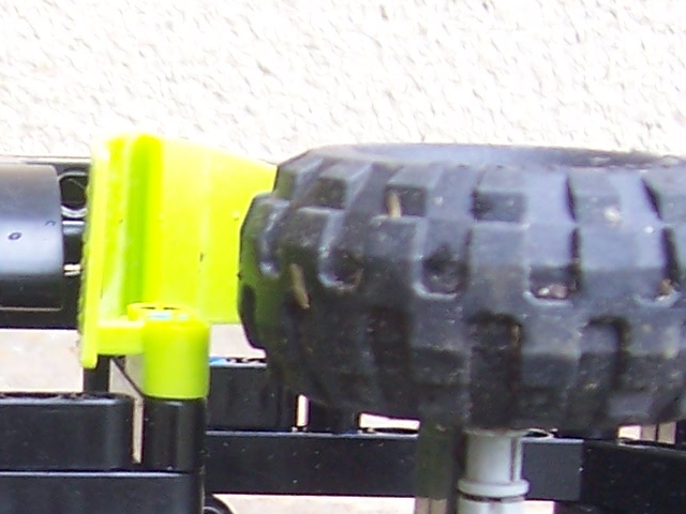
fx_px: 2854
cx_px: -190
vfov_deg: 10.1
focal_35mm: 144
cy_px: 657
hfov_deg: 13.3
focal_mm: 6
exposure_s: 1/60
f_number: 3
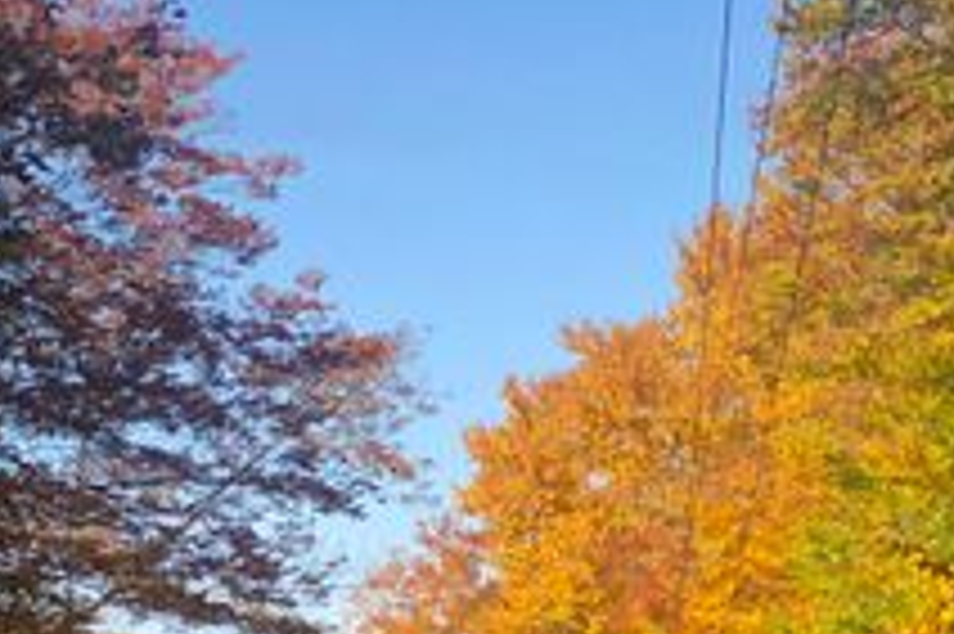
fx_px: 3707
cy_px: 830
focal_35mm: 140
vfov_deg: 9.6
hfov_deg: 14.3
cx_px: 1089
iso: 20
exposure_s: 1/174
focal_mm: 6.6
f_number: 2.8
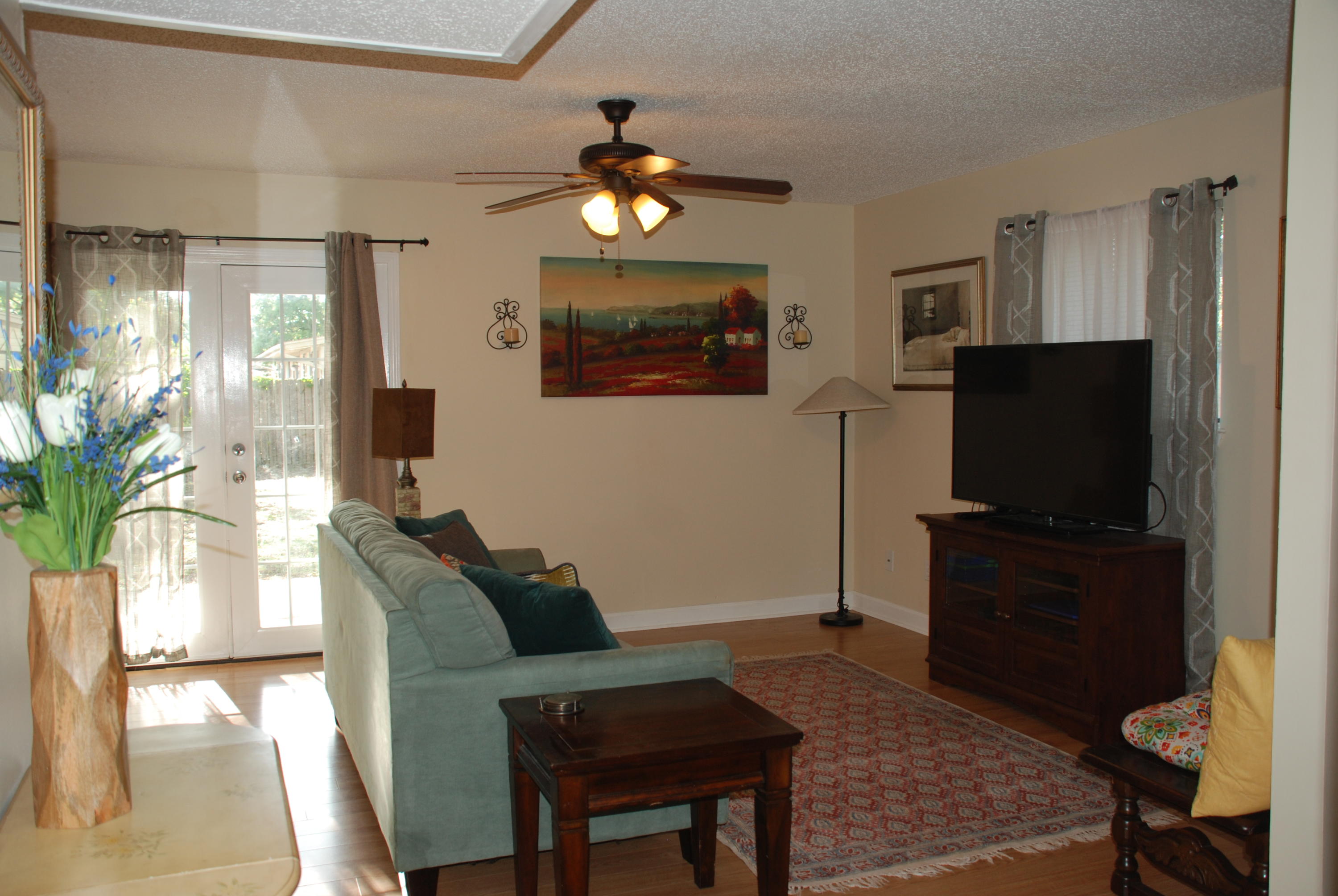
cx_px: 669
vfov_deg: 43.7
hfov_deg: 61.9
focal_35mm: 30
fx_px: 1116
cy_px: 448
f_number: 3.8
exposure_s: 1/60
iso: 200
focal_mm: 20
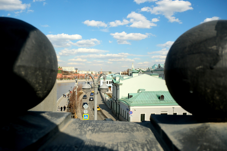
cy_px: 77
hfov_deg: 65.5
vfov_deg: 46.4
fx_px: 177
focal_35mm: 28
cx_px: 112
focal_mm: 18
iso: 640
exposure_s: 1/1400
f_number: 8
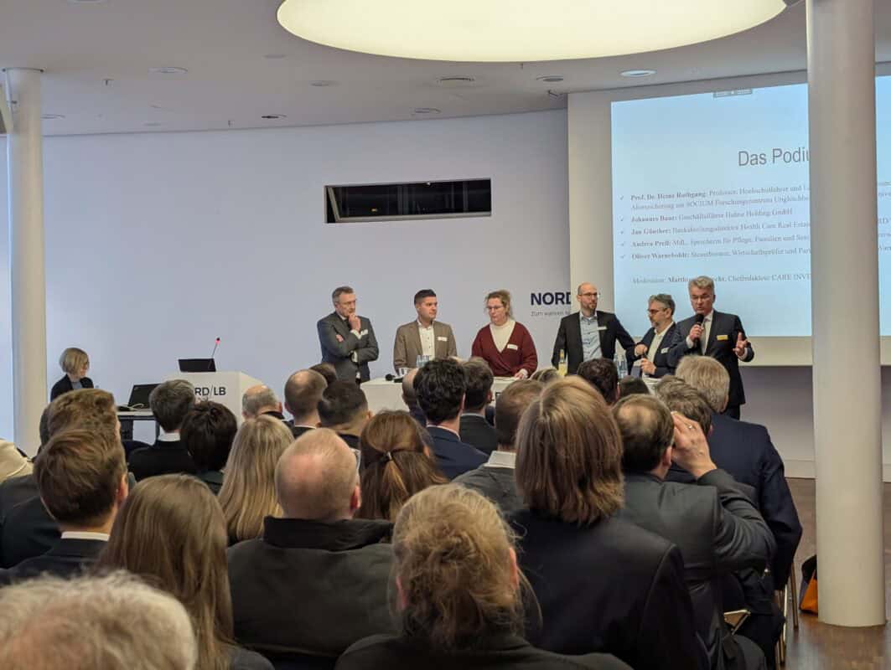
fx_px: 1263
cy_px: 335
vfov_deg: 29.7
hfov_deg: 38.9
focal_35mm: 49
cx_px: 446
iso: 77
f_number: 1.7
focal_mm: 6.9
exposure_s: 1/63
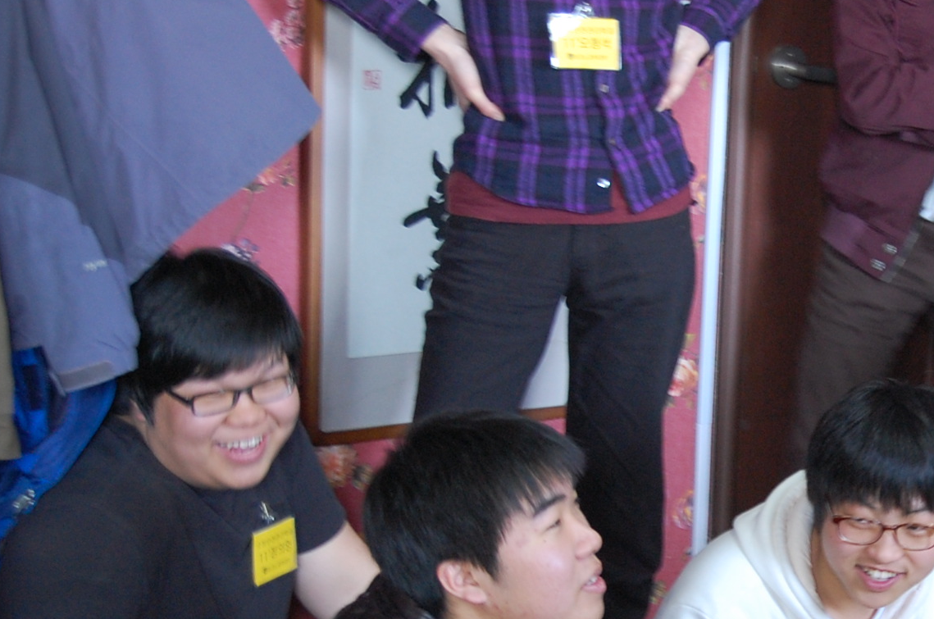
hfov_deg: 19.3
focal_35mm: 104
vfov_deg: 13.1
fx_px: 2693
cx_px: 857
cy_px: 420
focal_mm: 35
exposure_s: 1/13
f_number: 4.8
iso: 800
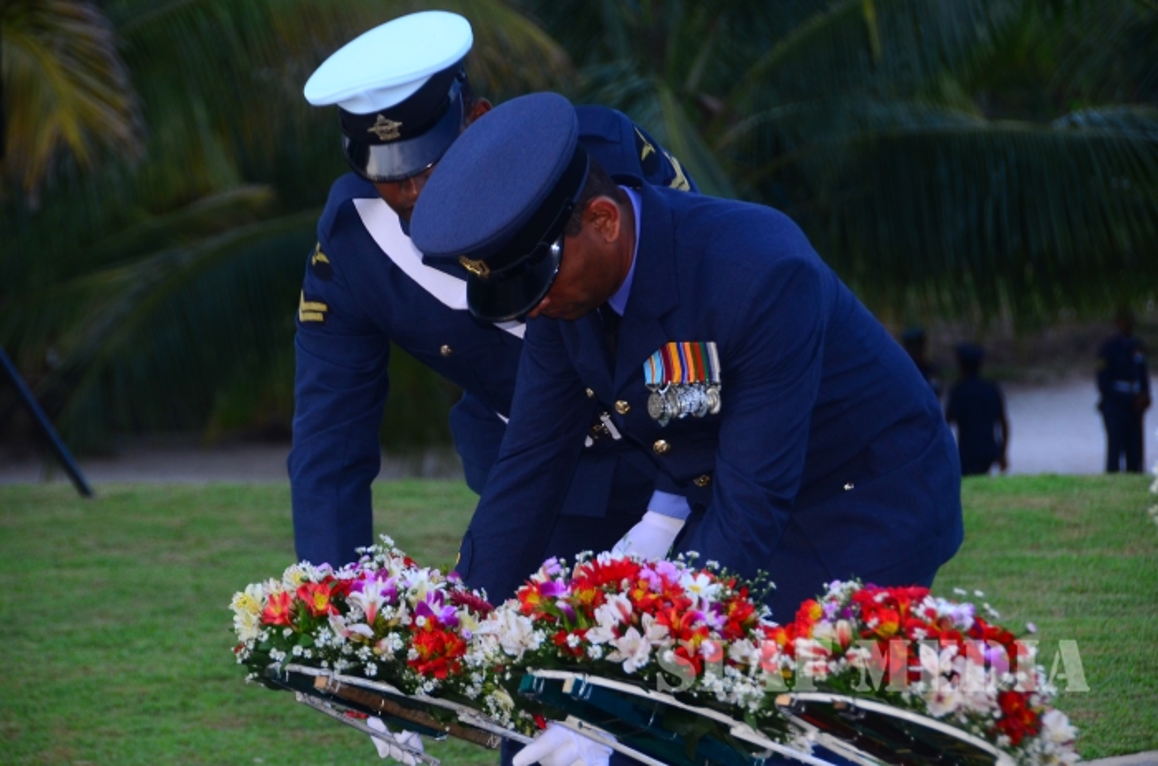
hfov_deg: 10.2
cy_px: 383
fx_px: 6498
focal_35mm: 202
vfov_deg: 6.7
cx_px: 579
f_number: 6.3
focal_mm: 135
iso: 400
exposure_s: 1/60
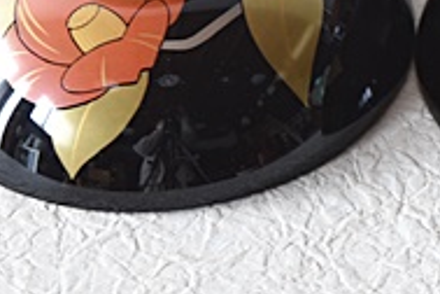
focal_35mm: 349
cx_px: 657
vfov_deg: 3.9
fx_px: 4267
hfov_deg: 5.8
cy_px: -312
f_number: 5.6
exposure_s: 1/2.5
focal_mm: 55
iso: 400
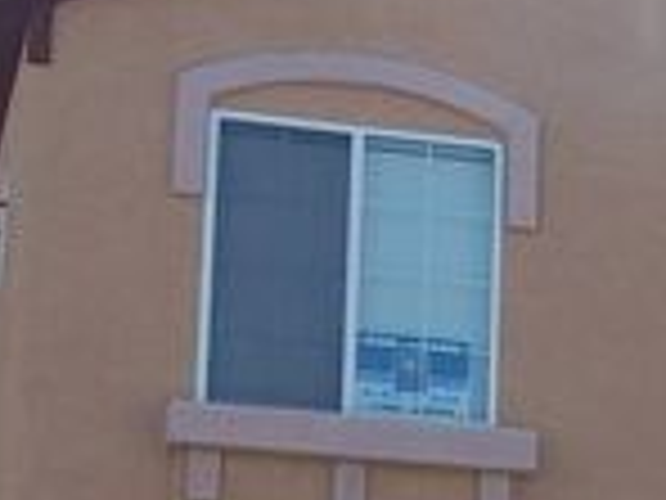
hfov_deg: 16.1
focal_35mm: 122
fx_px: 2347
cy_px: 628
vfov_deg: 11.8
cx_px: 356
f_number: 8
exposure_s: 1/100
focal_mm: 6.5
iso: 80
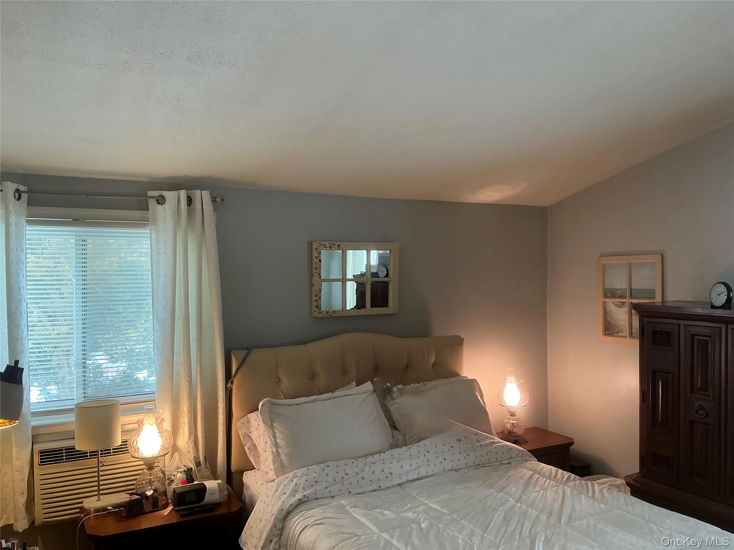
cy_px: 275
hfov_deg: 63.4
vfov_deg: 49.7
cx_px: 367
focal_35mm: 28
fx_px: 594
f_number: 1.8
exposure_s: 1/60
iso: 80
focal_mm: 3
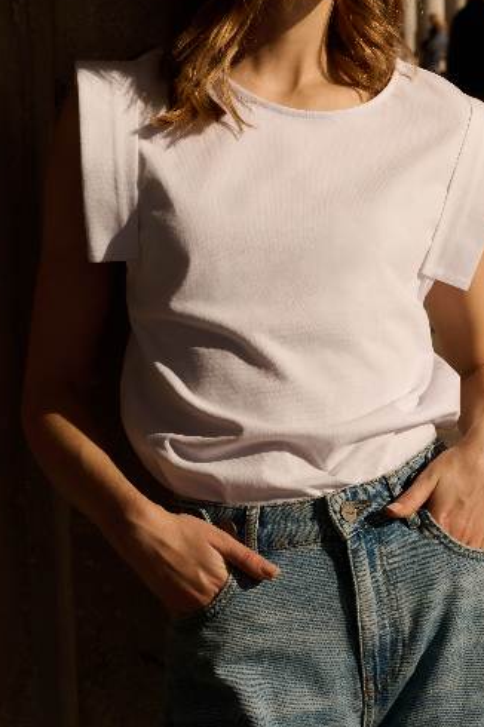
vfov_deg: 20.3
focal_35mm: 100
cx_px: 258
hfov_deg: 13.7
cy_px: 236
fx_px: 2019
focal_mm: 70
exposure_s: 1/500
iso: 250
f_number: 11
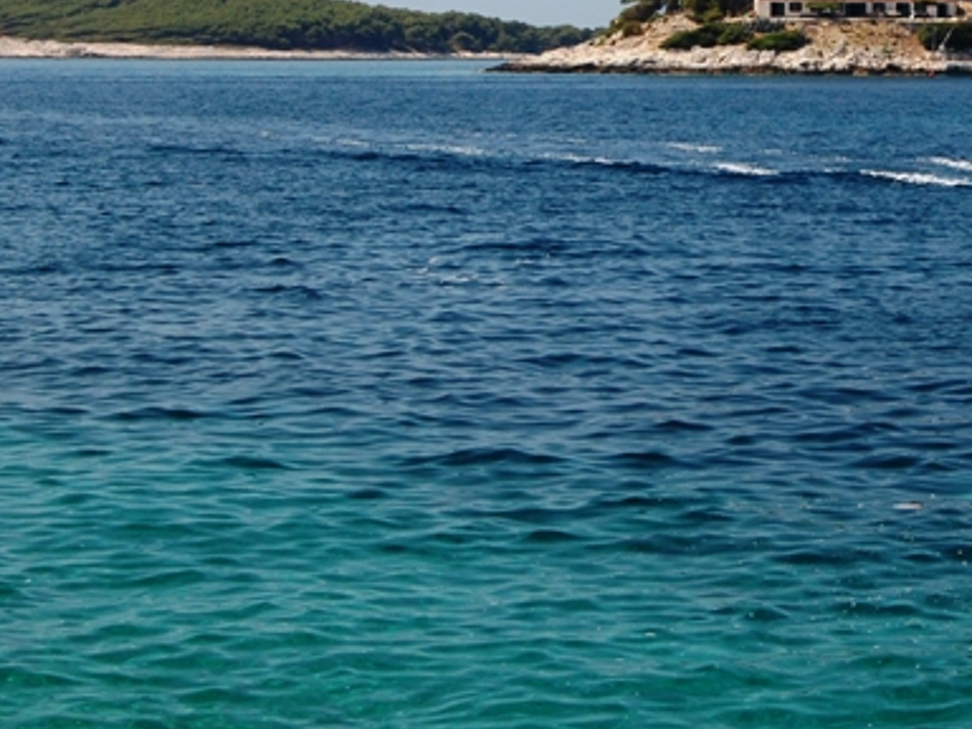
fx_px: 3201
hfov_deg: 17.1
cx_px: 805
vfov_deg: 12.9
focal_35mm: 114
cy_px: 78
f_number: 9
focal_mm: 38
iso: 400
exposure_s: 1/125
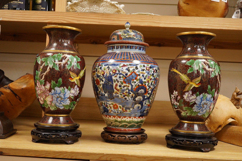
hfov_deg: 43.6
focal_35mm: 45
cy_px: 80
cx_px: 121
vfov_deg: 29.9
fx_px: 302
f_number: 3.5
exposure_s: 1/320
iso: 2500
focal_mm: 30
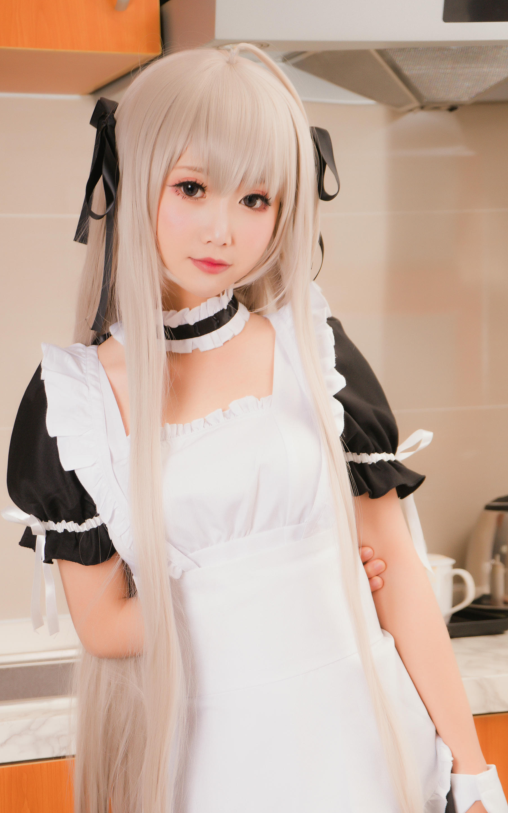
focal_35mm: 81
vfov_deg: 25.4
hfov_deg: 16.1
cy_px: 554
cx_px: 213
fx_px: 1794
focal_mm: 58
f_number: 5.6
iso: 800
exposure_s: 1/125
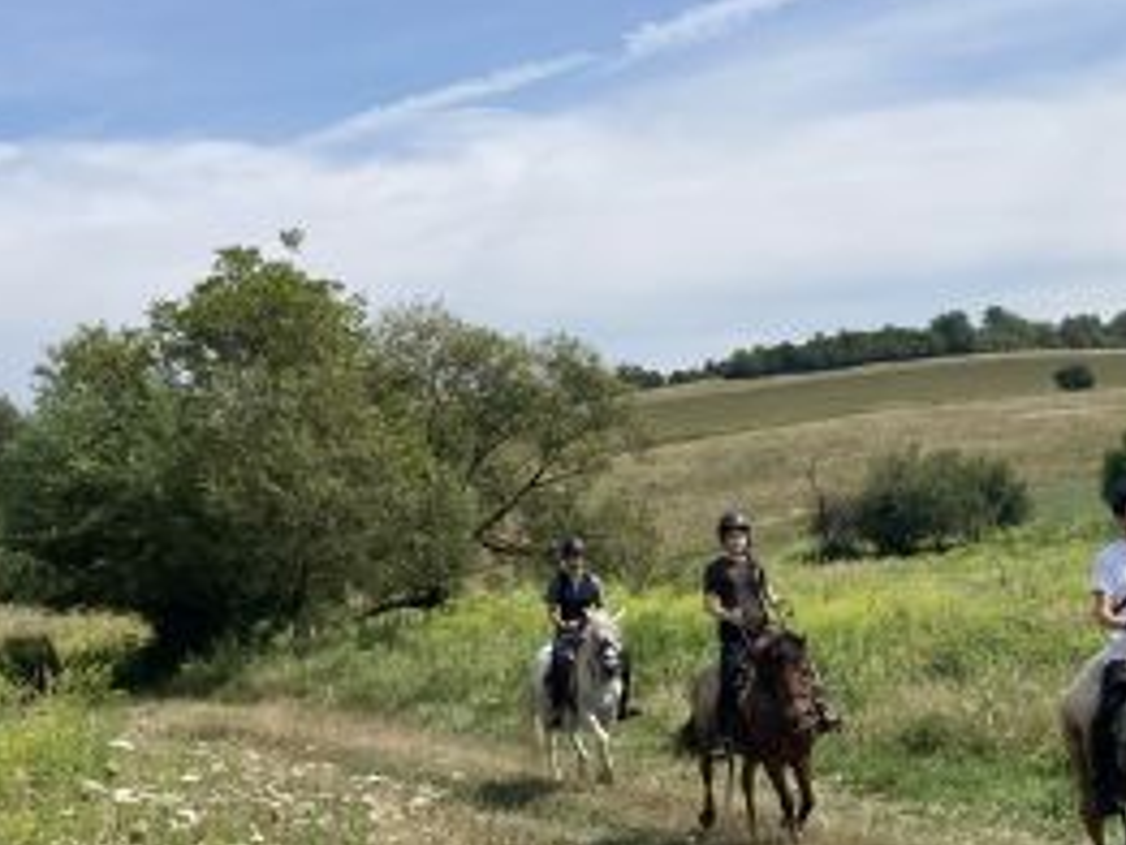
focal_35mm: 75
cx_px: 785
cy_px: 485
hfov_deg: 25.8
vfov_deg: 19.6
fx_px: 2441
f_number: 1.8
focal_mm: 3.99
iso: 20
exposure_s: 1/2825
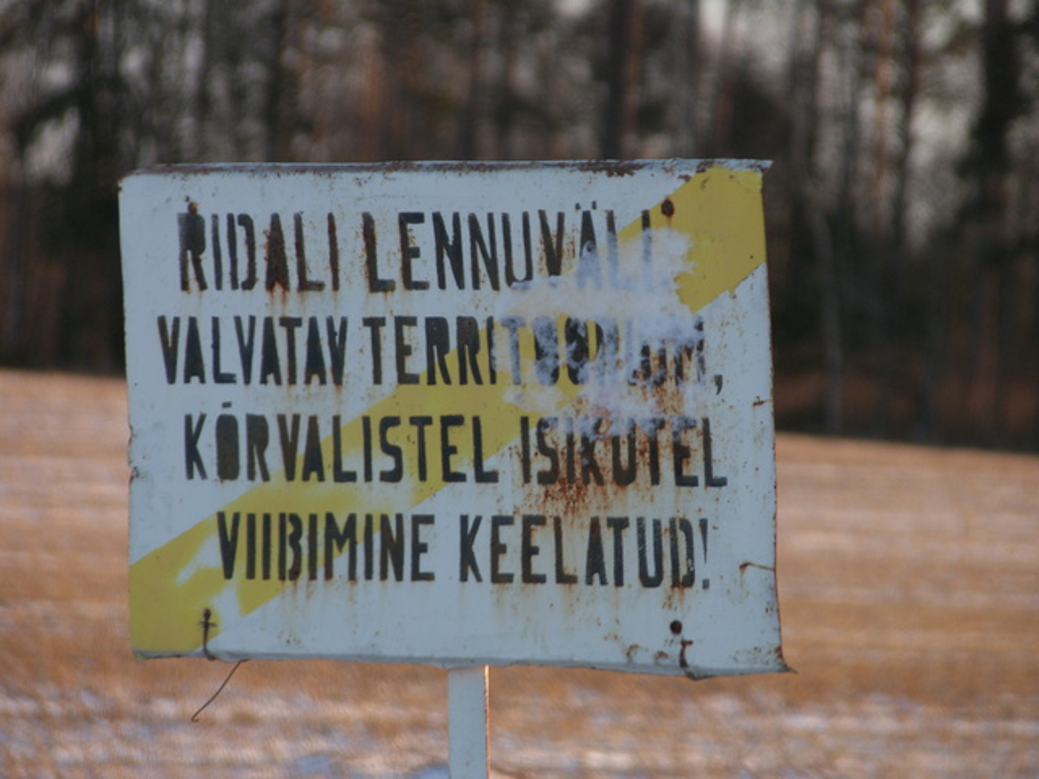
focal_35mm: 420
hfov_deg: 4.7
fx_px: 12606
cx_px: 520
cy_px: 390
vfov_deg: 3.5
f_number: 4.6
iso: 80
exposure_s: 1/250
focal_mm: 104.7
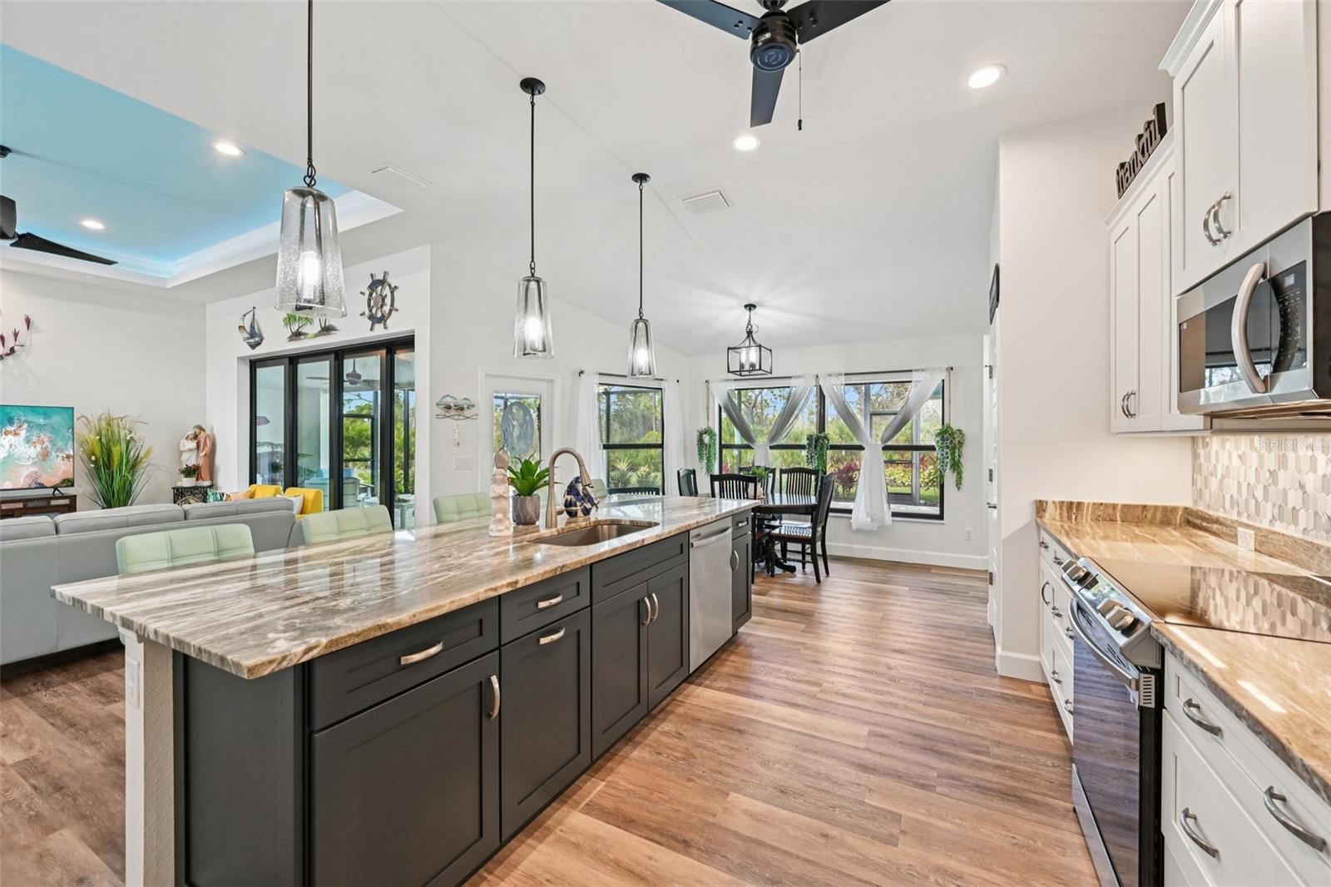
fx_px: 517
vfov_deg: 81.2
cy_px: 444
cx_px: 666
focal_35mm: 14
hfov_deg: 104.3
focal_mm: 14
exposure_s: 1/30
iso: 400
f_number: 8
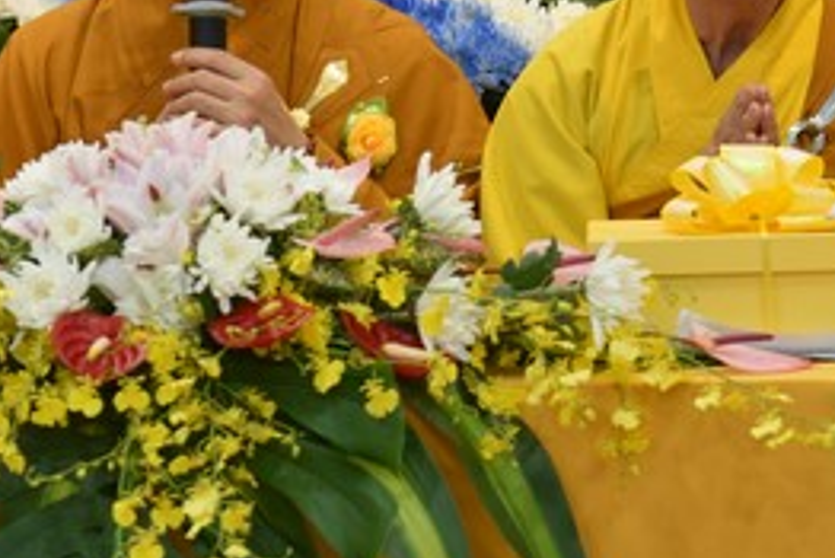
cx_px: 389
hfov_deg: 6.9
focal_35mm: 298
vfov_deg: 4.6
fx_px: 6915
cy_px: 19
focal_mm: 120
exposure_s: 1/125
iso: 1000
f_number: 4
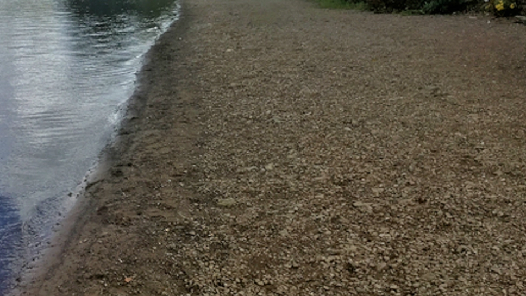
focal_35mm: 47
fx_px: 656
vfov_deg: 24.8
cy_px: 34
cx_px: 168
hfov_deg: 43.0
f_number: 2.2
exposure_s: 1/1570
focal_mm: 4.15
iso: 25
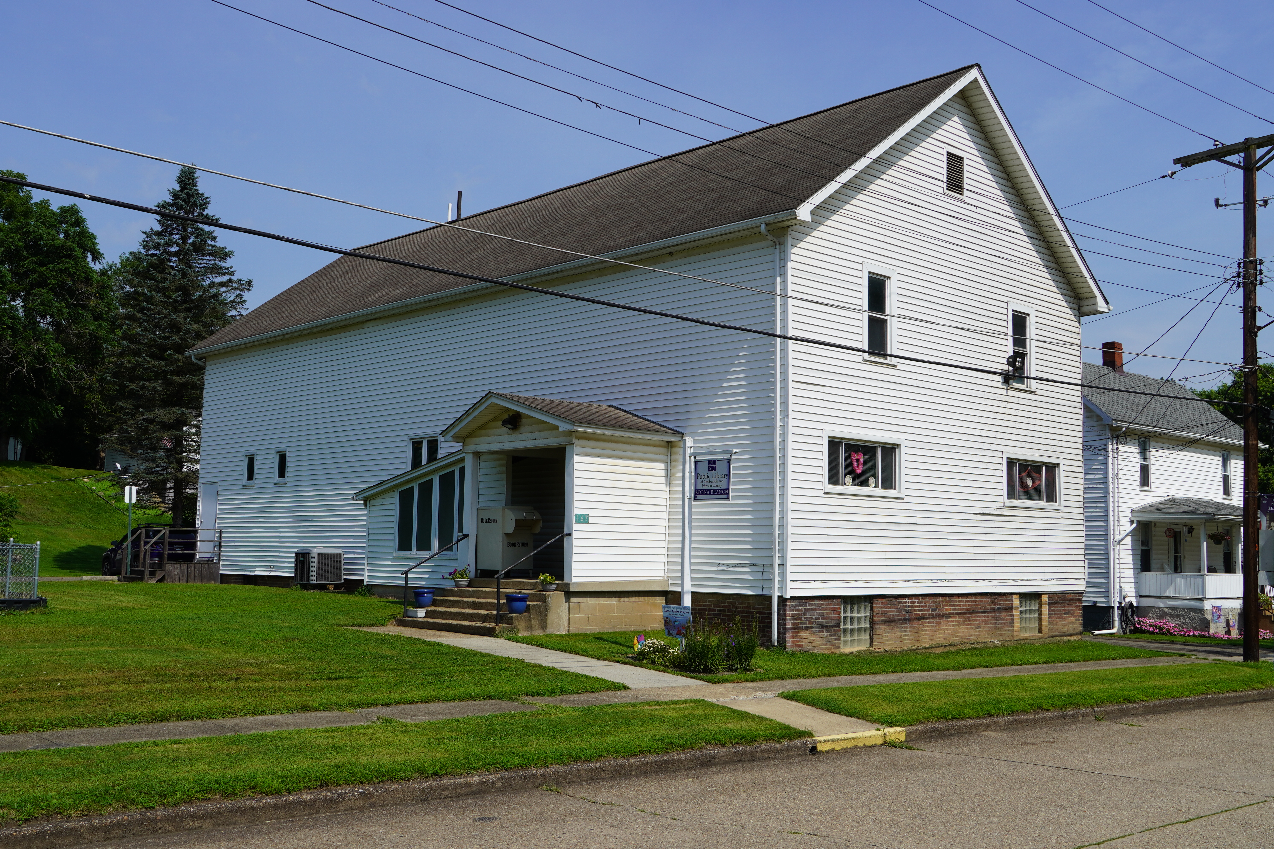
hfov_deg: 53.1
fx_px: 1274
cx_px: 637
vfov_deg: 36.9
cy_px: 424
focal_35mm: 36
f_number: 10
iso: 100
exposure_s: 1/250
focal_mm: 24
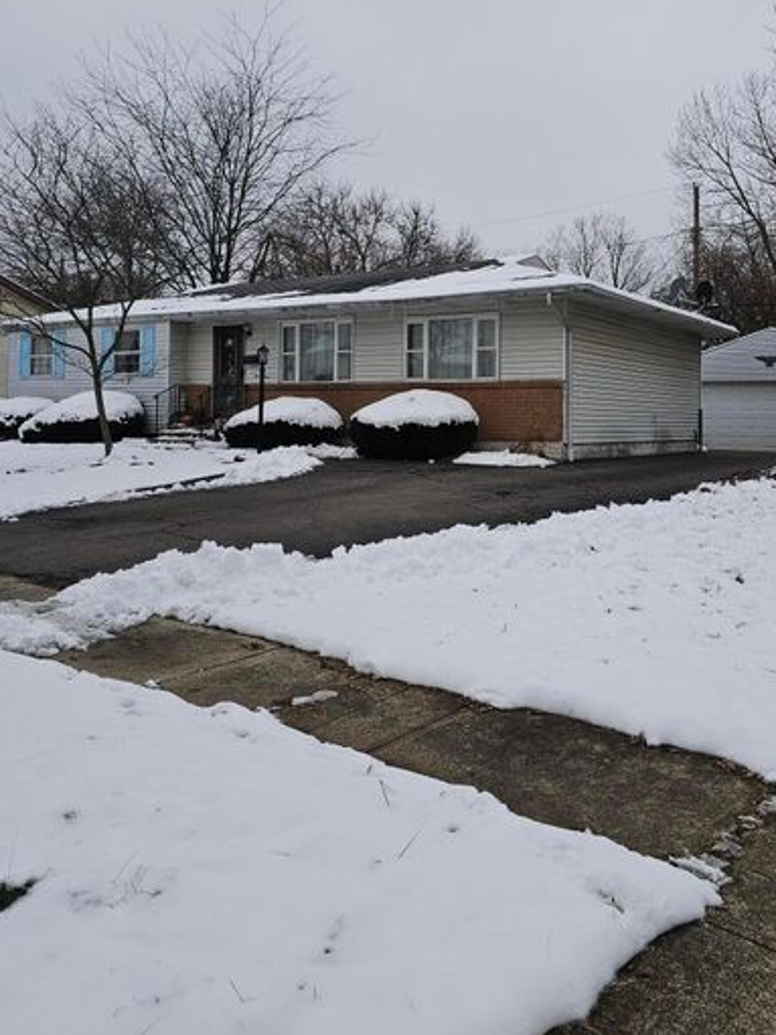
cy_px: 388
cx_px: 476
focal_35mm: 30
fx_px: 897
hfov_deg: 46.4
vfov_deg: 59.2
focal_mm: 6.3
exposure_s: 1/239
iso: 10
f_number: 1.7
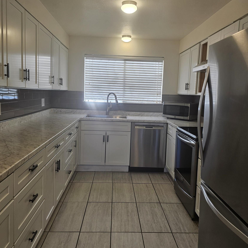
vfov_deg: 57.2
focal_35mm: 28
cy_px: 114
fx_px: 227
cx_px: 122
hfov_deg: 57.3
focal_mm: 6.3
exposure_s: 1/120
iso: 64
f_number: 1.7
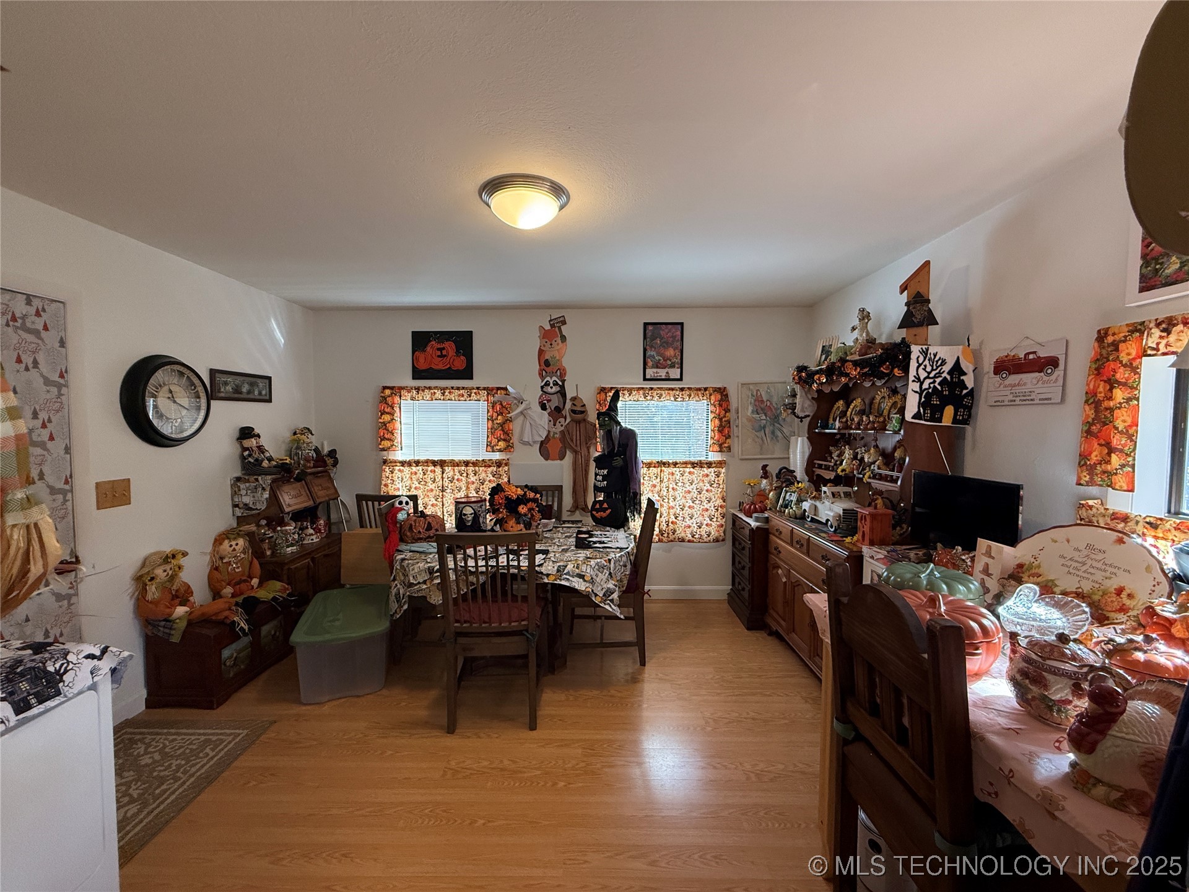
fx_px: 481
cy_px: 446
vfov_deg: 85.7
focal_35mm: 14
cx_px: 594
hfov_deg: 102.1
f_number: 2.2
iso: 320
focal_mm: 2.22
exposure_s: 1/120
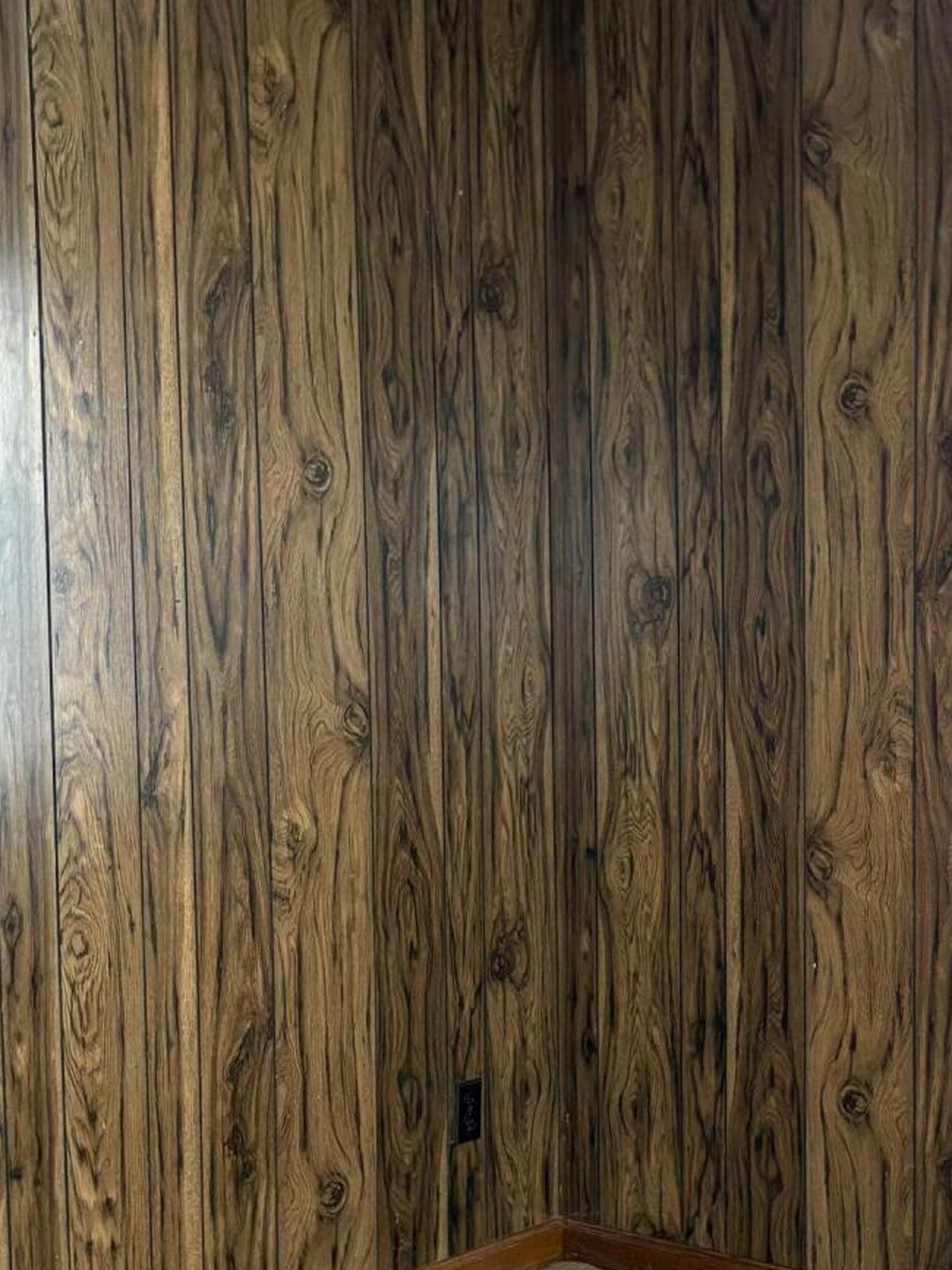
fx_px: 2201
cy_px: 773
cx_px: 765
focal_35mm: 60
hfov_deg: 24.0
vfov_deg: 32.1
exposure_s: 1/60
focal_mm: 5.96
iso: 320
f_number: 1.6
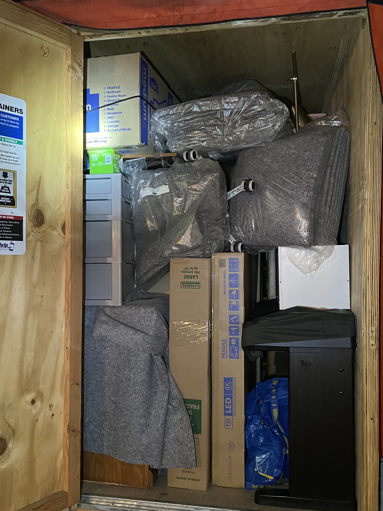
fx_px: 487
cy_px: 264
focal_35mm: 33
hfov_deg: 42.9
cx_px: 179
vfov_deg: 55.3
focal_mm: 5.1
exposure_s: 1/30
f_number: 1.6
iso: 640
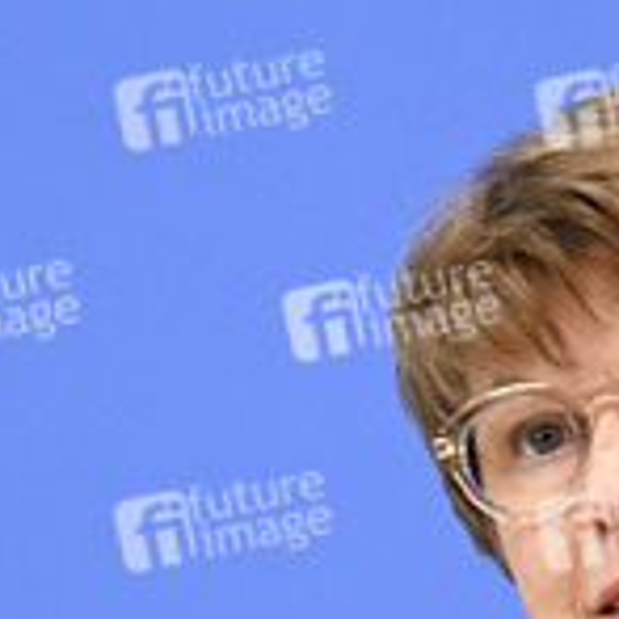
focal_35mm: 338
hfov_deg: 5.2
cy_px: 627
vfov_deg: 5.2
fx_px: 6838
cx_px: 701
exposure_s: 1/500
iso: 4000
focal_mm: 130
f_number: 6.3
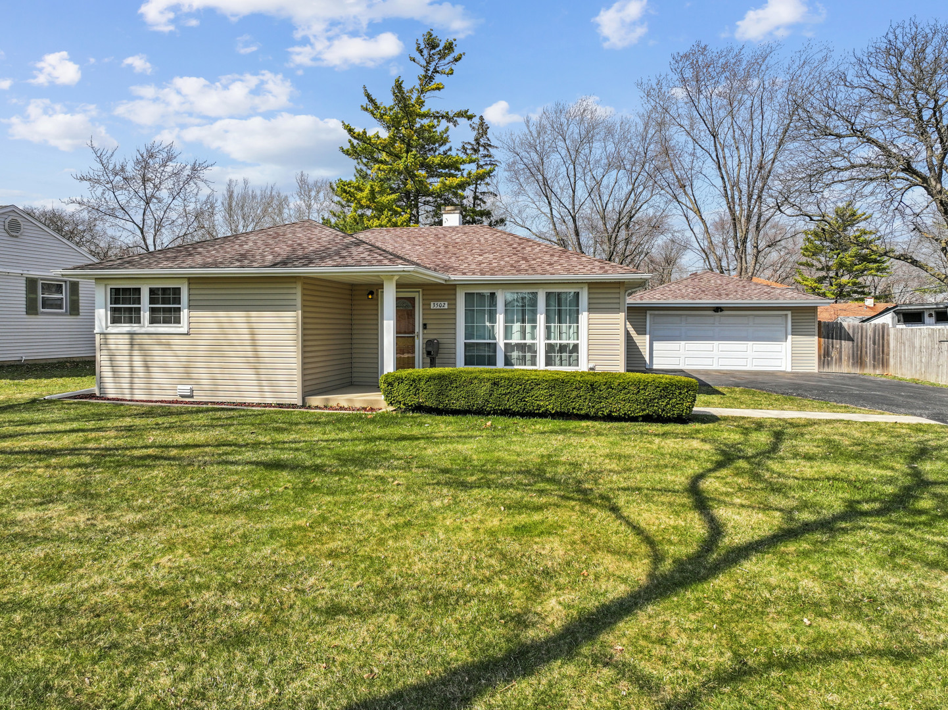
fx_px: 657
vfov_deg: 56.8
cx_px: 474
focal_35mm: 24
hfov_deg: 71.6
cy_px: 355
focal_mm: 12.3
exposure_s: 1/100
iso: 100
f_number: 2.8
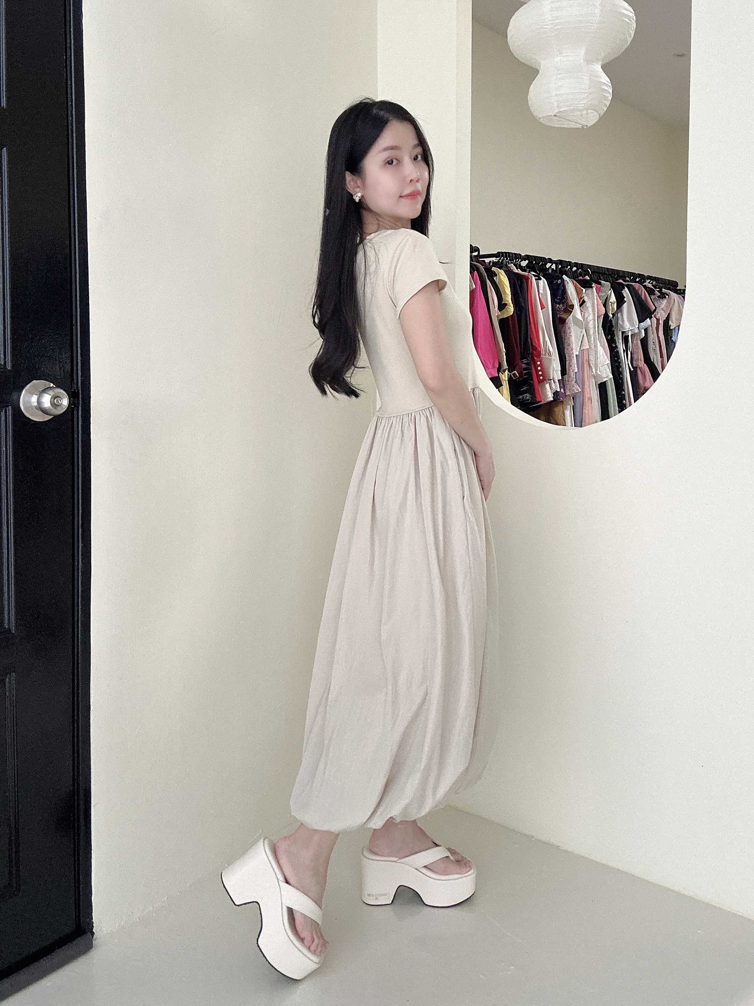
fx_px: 668
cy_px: 503
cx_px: 377
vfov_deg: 73.9
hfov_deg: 58.9
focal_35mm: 23
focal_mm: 2.69
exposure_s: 1/60
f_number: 1.9
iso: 125
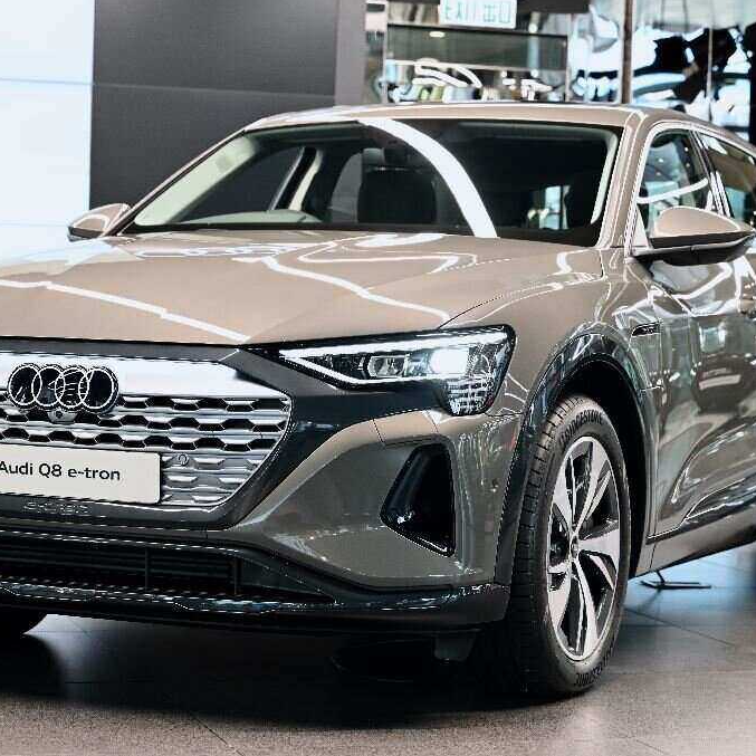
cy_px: 377
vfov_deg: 19.3
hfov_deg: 19.3
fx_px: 2224
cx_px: 333
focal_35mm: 90
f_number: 4
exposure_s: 1/250
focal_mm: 70
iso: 1600
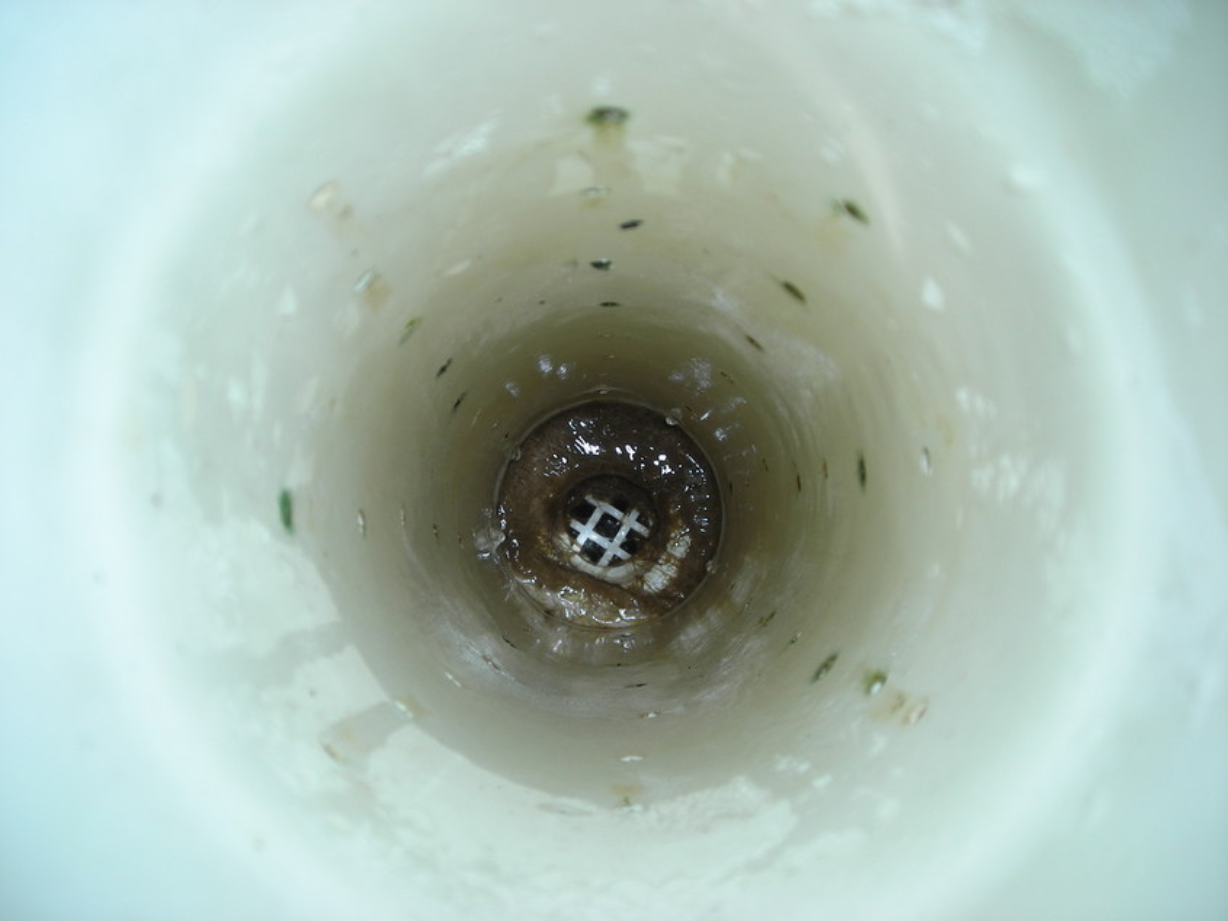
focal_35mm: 38
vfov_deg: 37.7
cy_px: 460
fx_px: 1348
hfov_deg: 49.0
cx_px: 614
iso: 50
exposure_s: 1/60
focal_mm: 6.3
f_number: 3.2
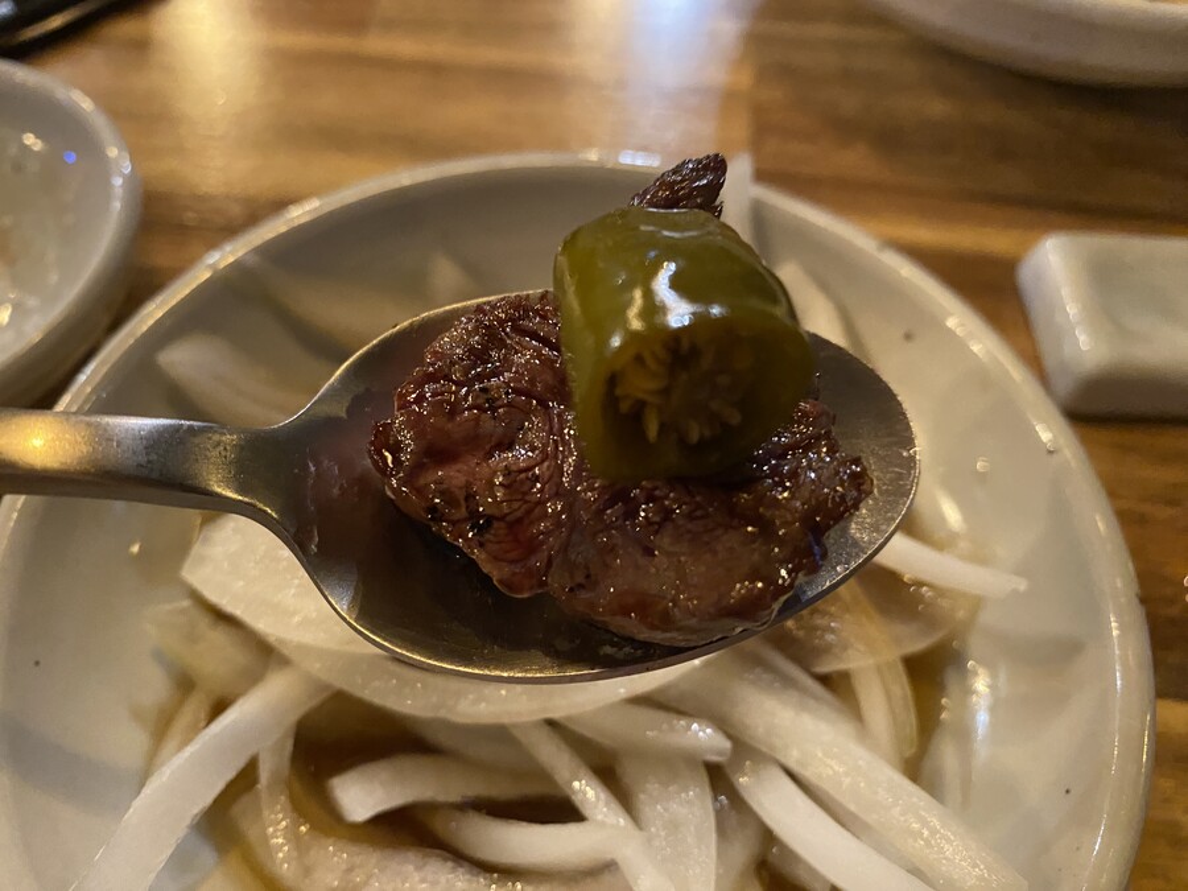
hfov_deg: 67.3
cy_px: 446
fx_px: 892
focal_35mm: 26
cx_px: 594
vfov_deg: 53.1
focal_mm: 4.25
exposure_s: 1/30
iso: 800
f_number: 1.8
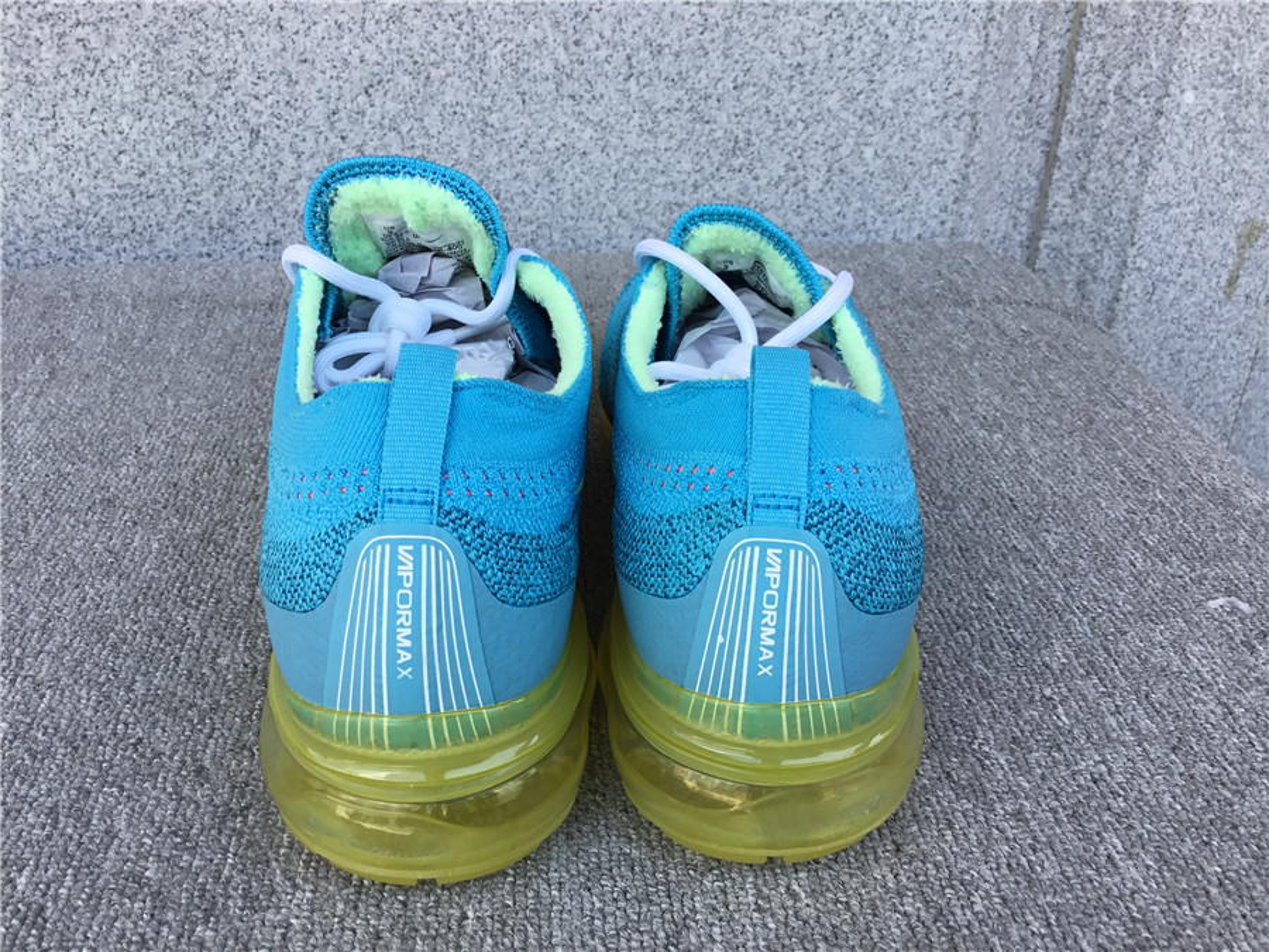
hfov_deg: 58.4
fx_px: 1136
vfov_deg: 45.4
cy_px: 476
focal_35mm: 31
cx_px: 634
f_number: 2.4
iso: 25
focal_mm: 3.3
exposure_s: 1/172
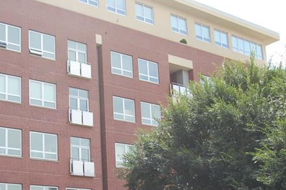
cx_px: 56
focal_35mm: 64
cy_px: 154
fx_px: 508
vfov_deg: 20.9
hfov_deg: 30.6
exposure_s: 1/200
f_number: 7.1
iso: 200
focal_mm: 22
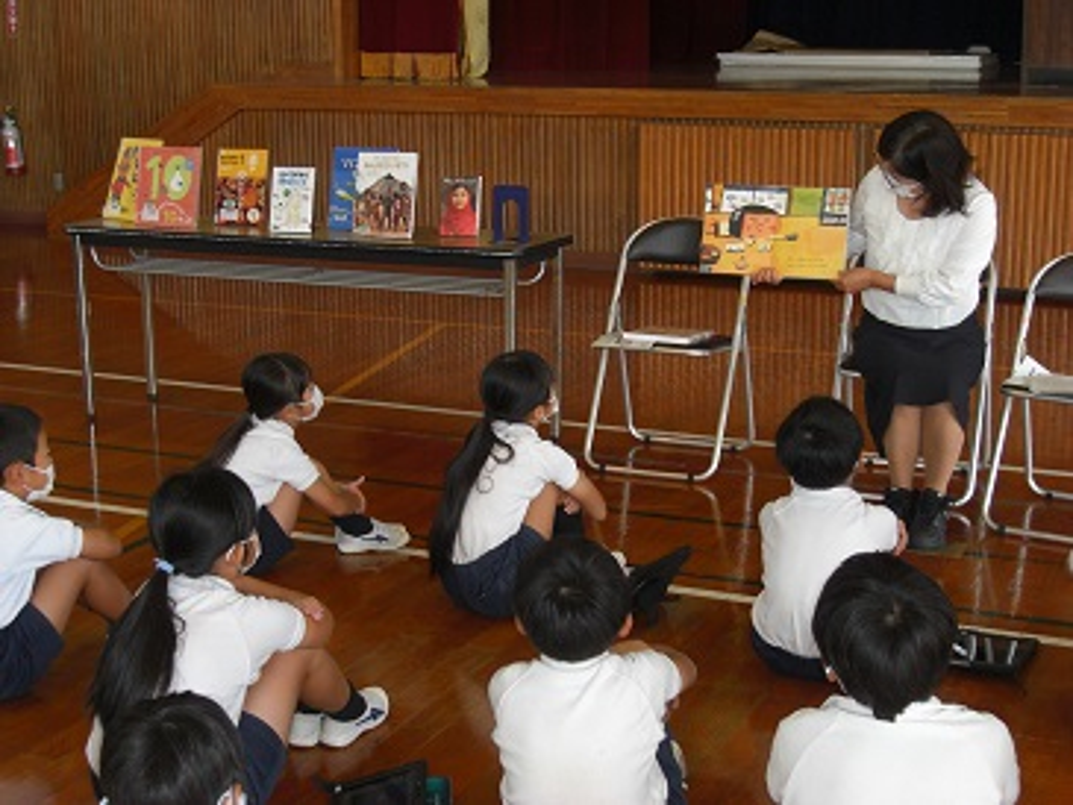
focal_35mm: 57
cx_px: 536
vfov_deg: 25.7
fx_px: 1767
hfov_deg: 33.8
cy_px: 402
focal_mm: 11.8
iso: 200
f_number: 3.6
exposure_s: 1/60
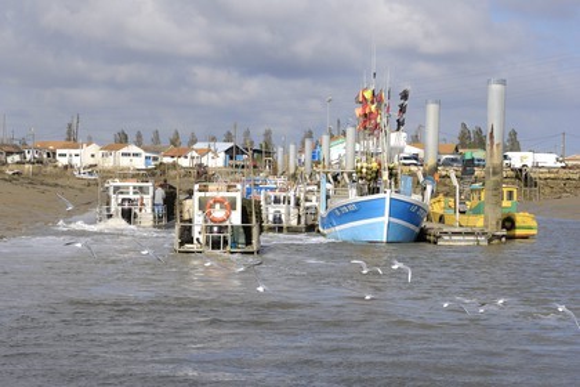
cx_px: 290
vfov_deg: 13.0
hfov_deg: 19.5
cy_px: 194
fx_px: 1692
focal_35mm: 105
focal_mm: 70
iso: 100
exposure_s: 1/160
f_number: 11
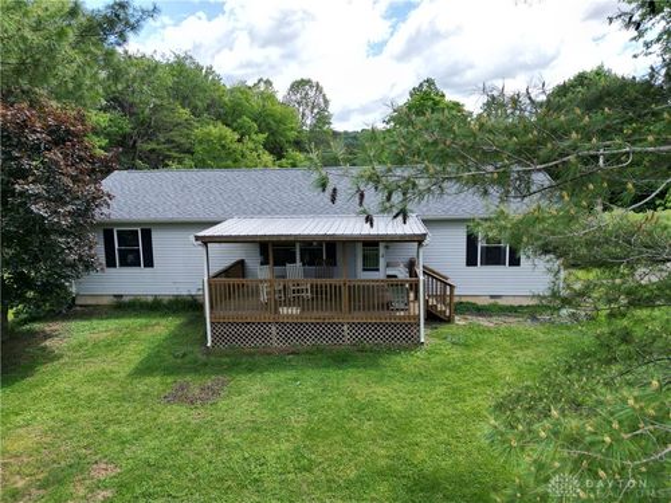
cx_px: 336
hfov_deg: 71.6
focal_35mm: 24
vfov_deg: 56.8
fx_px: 465
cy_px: 252
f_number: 1.7
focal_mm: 6.72
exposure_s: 1/1600
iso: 130
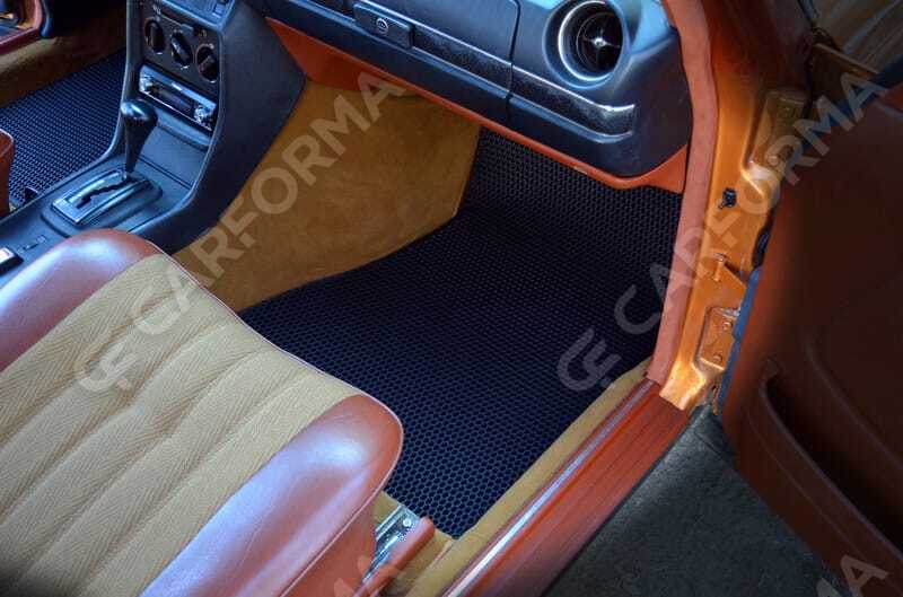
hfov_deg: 49.7
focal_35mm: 39
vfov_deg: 34.0
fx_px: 976
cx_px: 452
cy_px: 298
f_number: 4
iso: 500
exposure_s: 1/60
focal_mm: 26
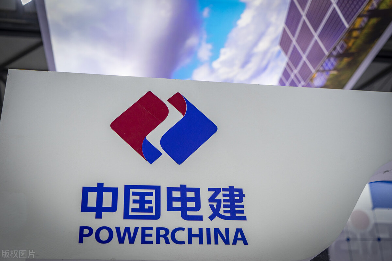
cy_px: 130
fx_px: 512
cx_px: 196
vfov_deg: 28.6
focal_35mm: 47
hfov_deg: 41.9
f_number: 4
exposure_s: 1/125
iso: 320
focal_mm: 47
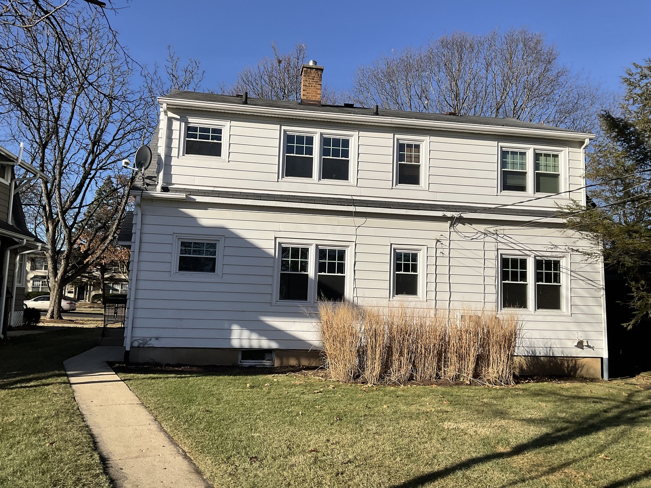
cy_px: 244
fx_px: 545
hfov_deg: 61.7
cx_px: 326
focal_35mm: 29
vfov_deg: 48.2
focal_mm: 3
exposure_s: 1/2667
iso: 16
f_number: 1.8
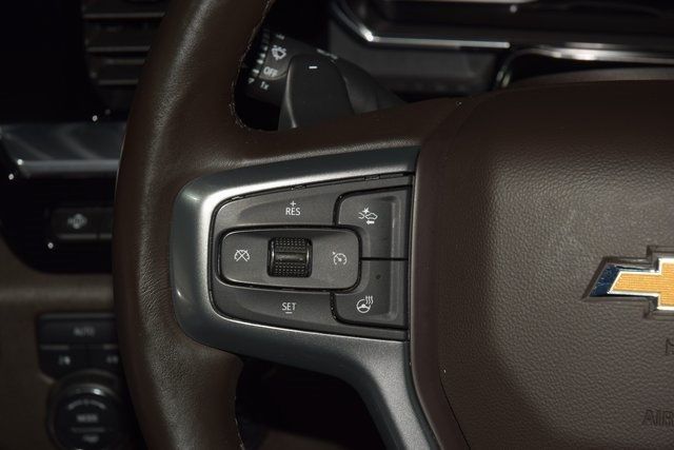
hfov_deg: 19.5
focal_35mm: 105
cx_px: 337
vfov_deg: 13.0
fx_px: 1966
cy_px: 225
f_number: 8
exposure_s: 1/125
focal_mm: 70
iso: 100
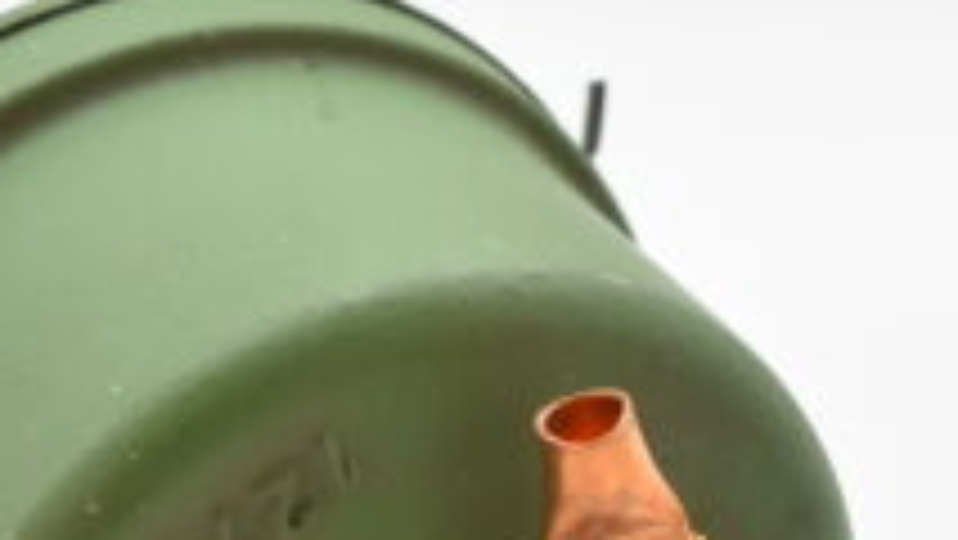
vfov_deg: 6.1
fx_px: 5069
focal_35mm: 199
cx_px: 306
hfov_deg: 10.8
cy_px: 603
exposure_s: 1/800
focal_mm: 45
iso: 1600
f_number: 8
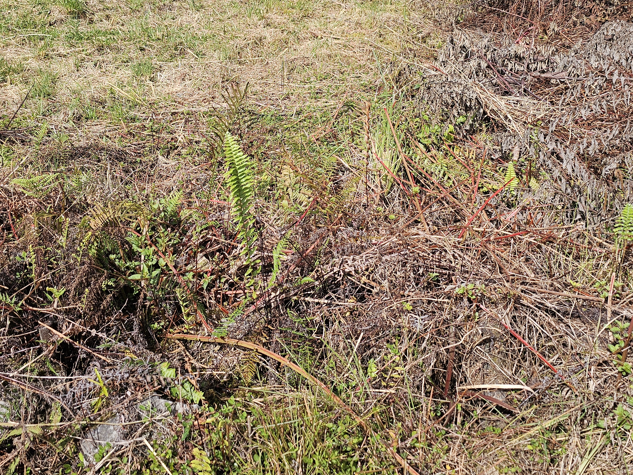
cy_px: 113
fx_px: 713
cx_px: 333
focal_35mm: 39
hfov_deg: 47.8
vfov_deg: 35.9
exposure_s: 1/836
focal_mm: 6.3
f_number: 1.7
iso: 10
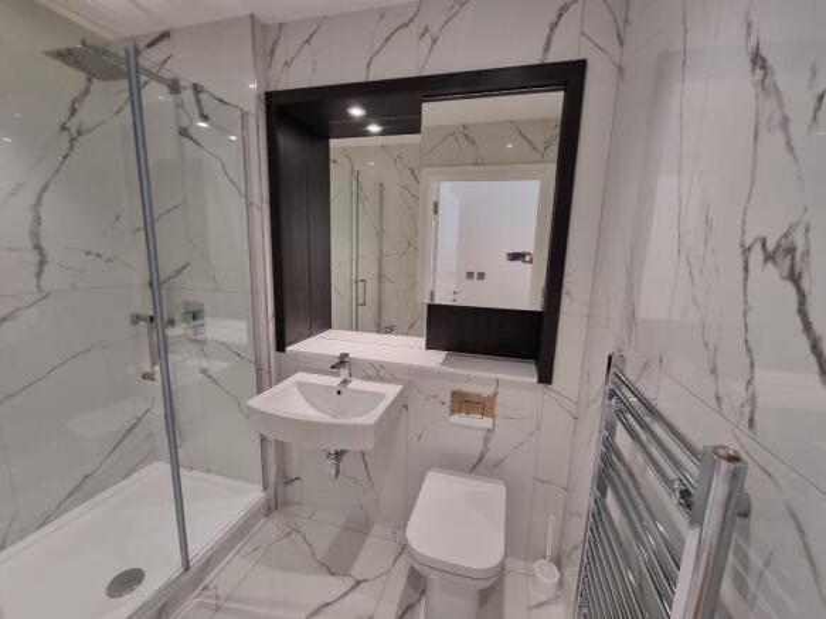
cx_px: 413
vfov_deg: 89.9
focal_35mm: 13
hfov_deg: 106.2
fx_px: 310
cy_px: 310
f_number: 2.2
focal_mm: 2.2
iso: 200
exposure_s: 1/50
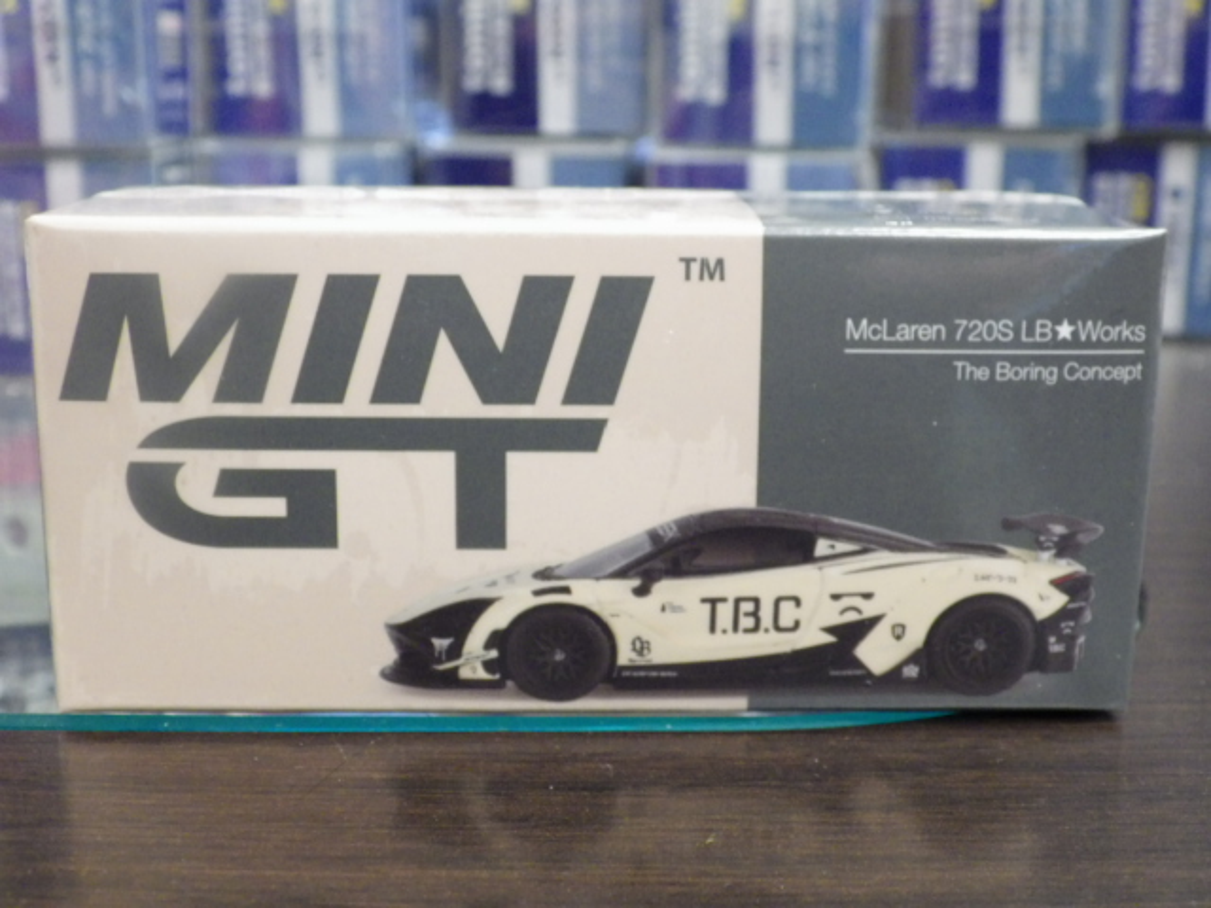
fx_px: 1749
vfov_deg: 29.1
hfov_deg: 38.2
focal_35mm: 50
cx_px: 606
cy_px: 454
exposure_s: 1/25
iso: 800
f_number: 3.8
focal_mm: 9
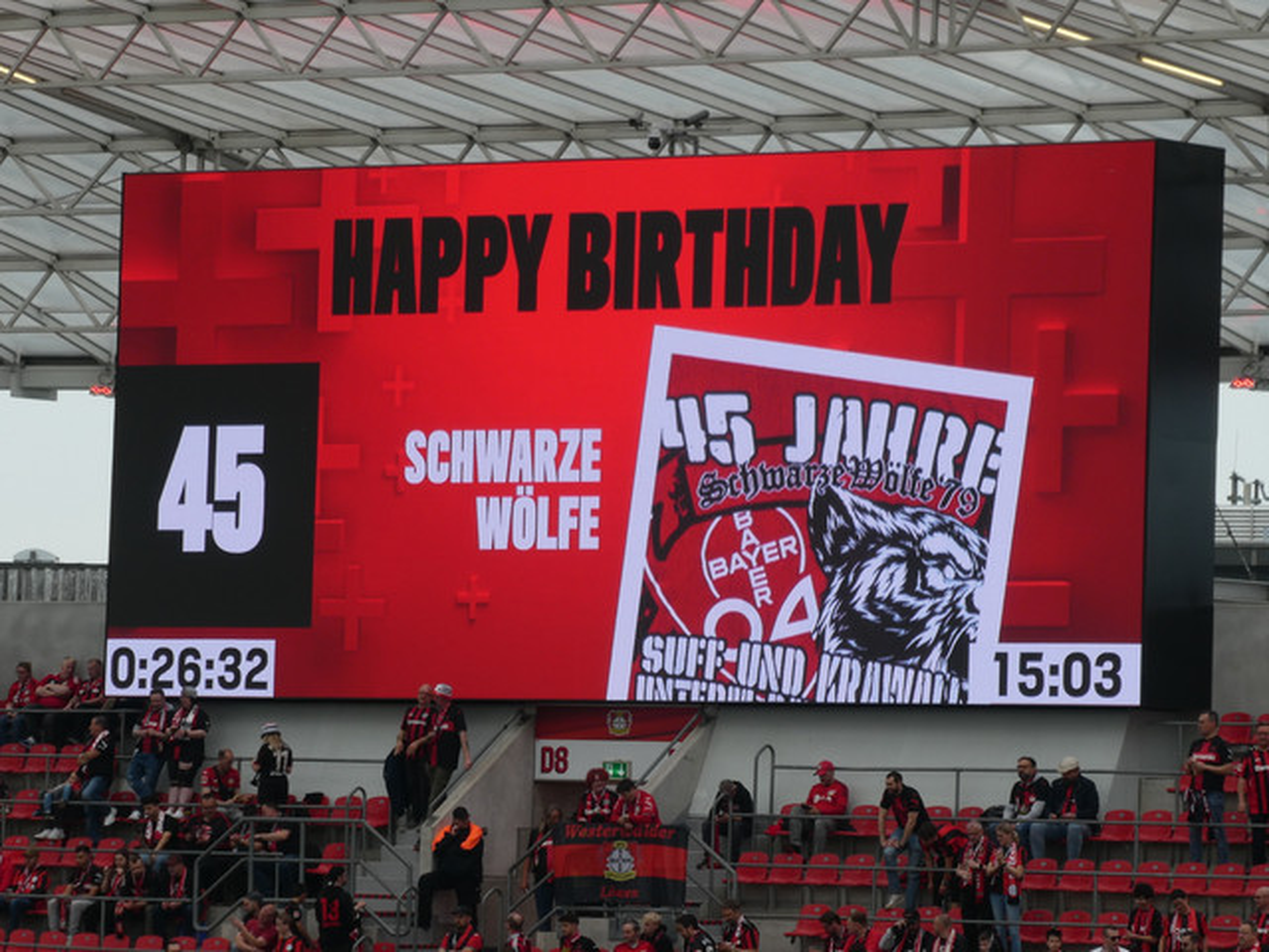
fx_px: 9715
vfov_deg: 5.6
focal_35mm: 265
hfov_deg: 7.5
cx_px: 634
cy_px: 476
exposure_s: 1/160
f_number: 5.6
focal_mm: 47.5
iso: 80
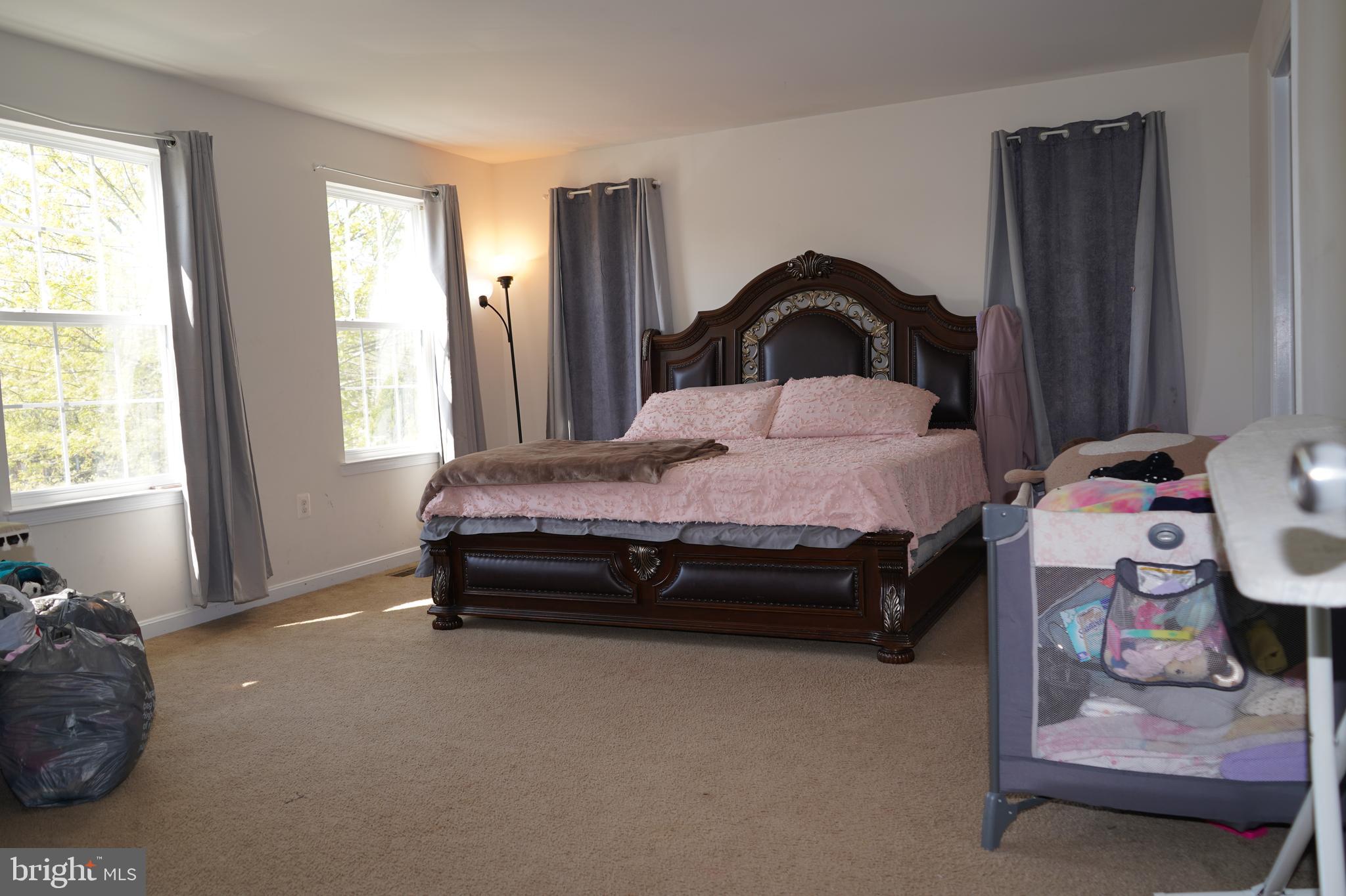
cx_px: 673
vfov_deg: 46.4
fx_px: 1047
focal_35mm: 28
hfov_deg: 65.5
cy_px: 448
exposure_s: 1/60
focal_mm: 28
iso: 100
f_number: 4
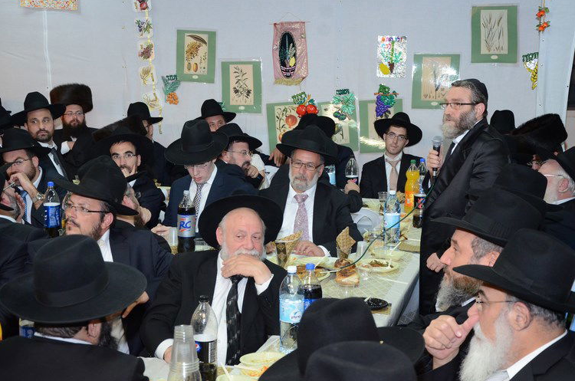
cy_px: 198
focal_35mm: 64
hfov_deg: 31.5
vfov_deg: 21.2
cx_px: 281
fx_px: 1020
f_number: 5
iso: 1600
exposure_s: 1/60
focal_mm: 40
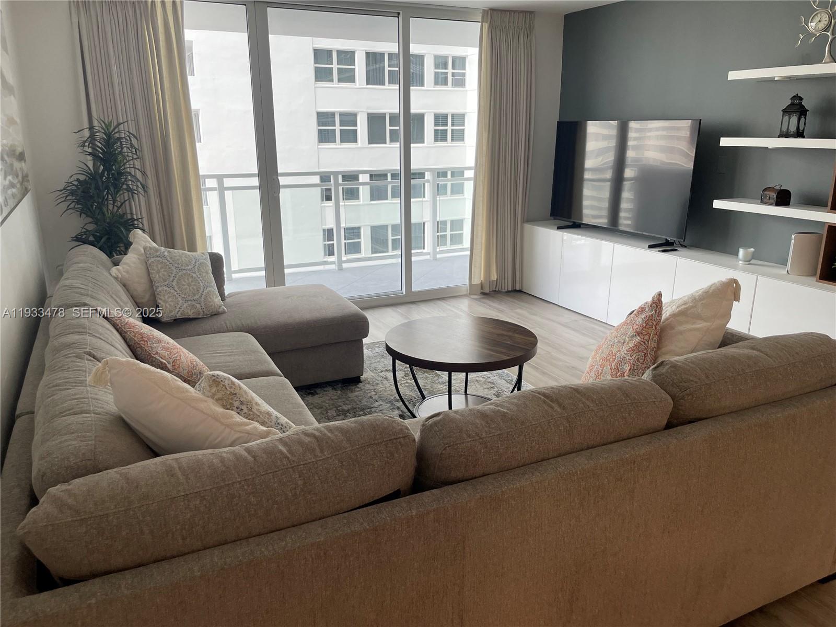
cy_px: 314
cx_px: 418
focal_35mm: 26
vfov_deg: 53.1
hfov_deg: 67.3
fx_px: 628
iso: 64
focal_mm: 4.2
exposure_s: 1/120
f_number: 1.6
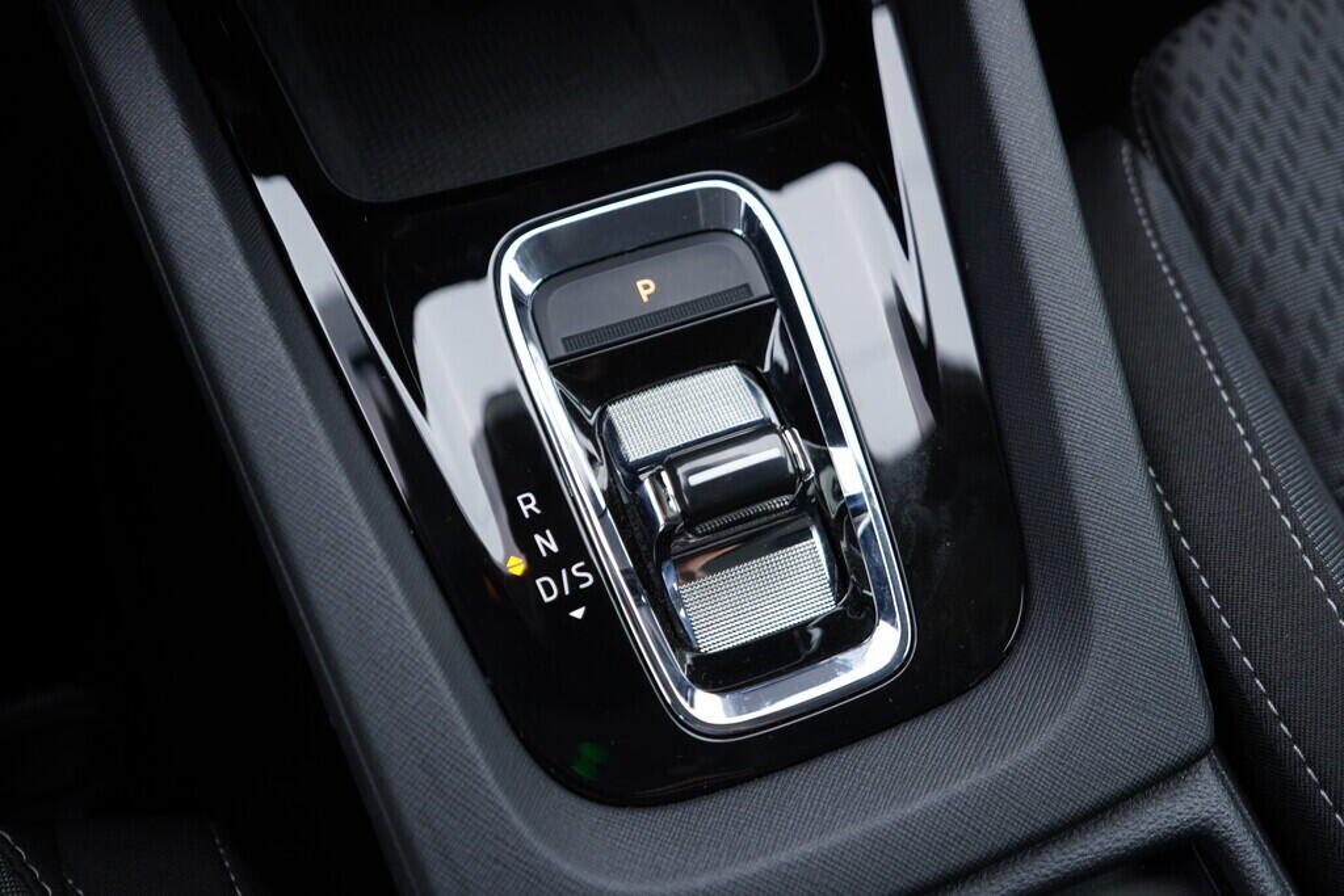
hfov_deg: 53.1
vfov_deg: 36.9
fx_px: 1344
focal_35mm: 36
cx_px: 672
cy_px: 448
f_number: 2.8
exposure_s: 1/40
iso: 200
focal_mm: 24
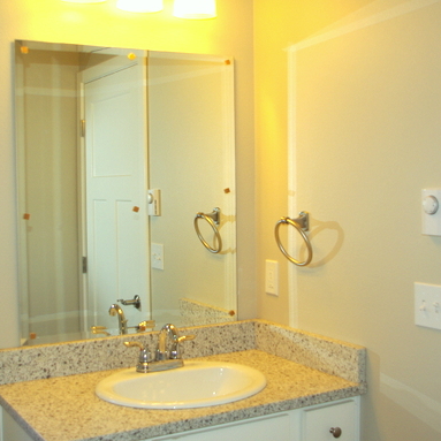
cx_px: 197
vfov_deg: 35.3
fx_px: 692
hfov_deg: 35.3
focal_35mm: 48
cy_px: 204
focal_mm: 18
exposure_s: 1/90
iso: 100
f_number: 3.5
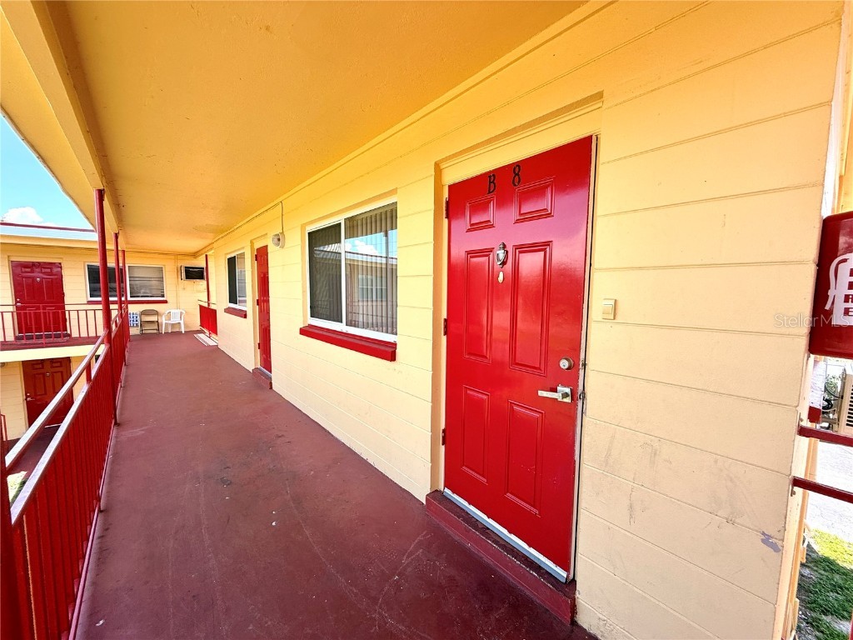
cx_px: 426
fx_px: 345
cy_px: 320
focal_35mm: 14
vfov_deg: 85.7
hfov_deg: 102.1
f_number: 2.2
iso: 50
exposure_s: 1/290
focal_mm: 2.22
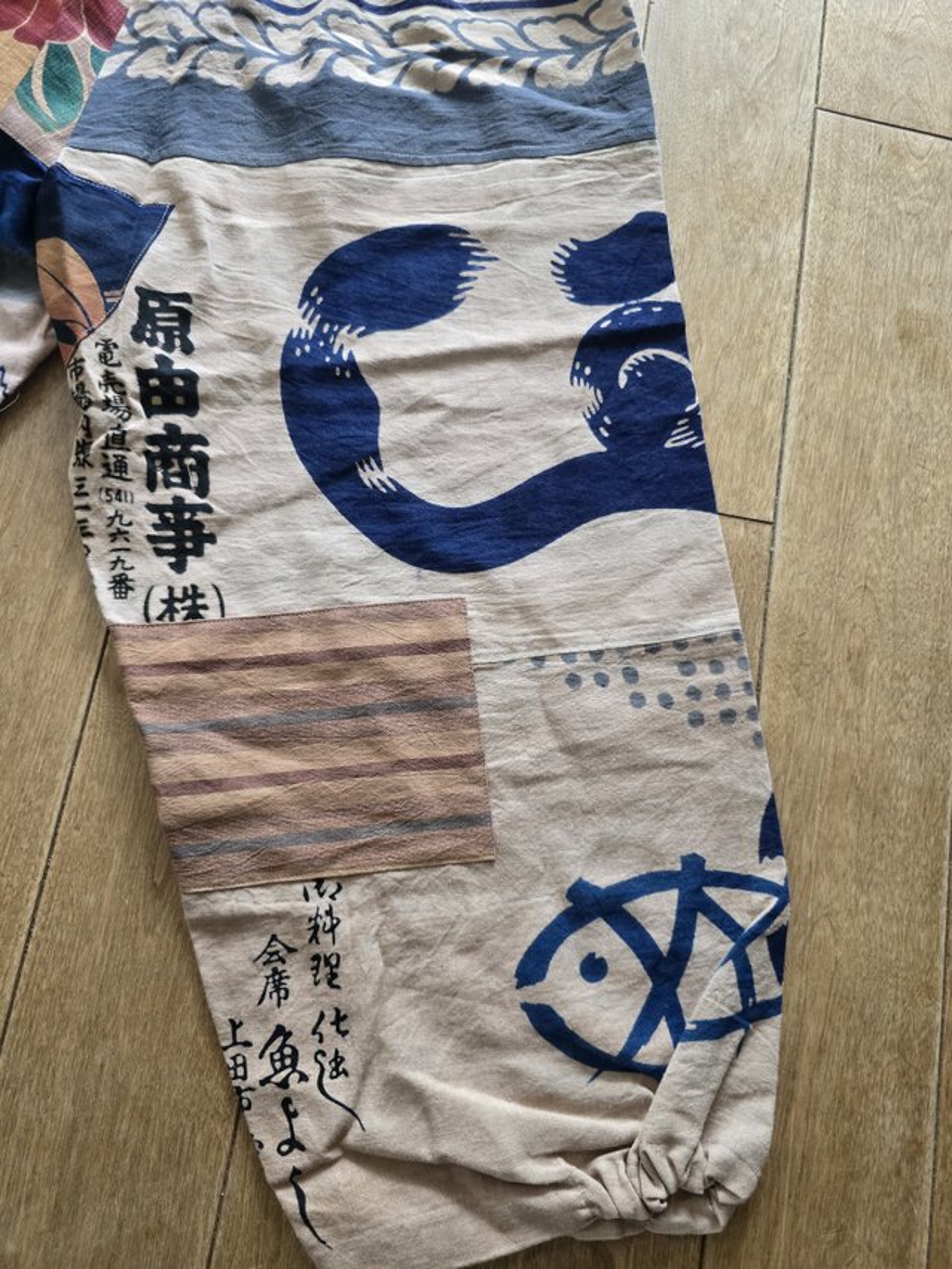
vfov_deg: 73.9
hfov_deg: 58.9
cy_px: 634
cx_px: 476
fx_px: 843
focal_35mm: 23
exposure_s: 1/100
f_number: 1.7
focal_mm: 6.3
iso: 500
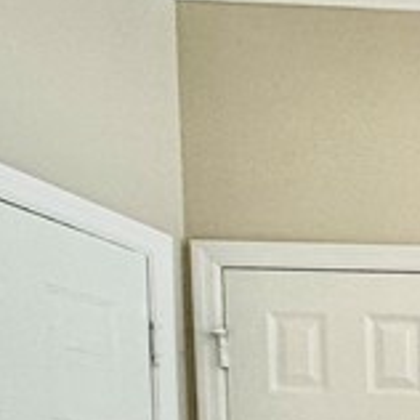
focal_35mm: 80
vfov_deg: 19.3
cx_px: 994
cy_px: 606
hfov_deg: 14.6
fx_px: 1098
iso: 125
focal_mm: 2.22
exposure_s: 1/120
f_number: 2.2
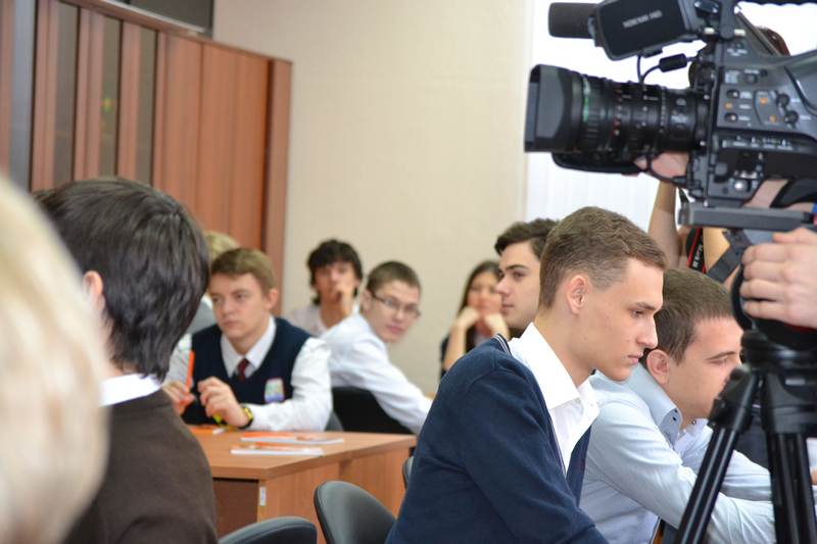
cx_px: 408
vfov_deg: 12.7
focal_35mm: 108
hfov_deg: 18.9
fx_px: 2450
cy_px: 272
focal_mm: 72
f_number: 4.2
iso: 1400
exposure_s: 1/60
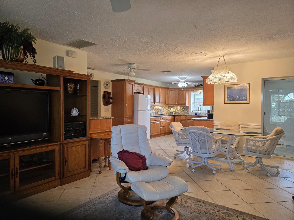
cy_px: 110
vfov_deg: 58.9
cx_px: 147
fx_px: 195
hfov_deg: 73.9
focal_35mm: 23
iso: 160
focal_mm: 5.4
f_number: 1.8
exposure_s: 1/120
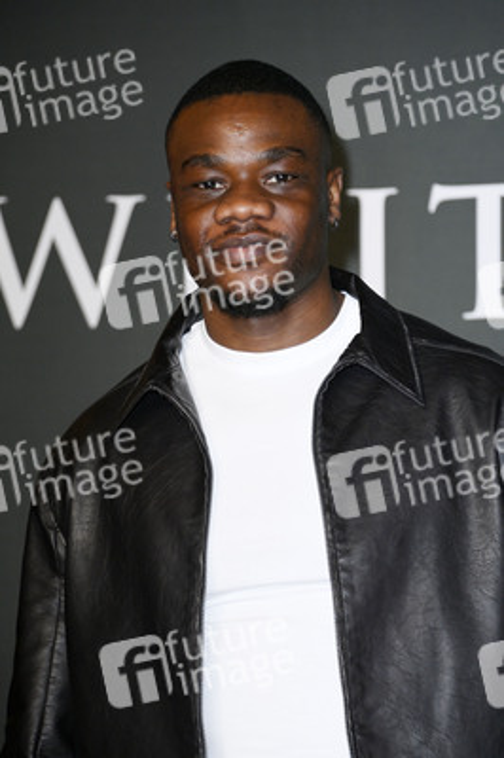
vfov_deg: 12.1
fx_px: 3576
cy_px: 379
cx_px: 252
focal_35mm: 170
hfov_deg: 8.1
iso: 1250
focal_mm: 170
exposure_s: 1/200
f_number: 5.6
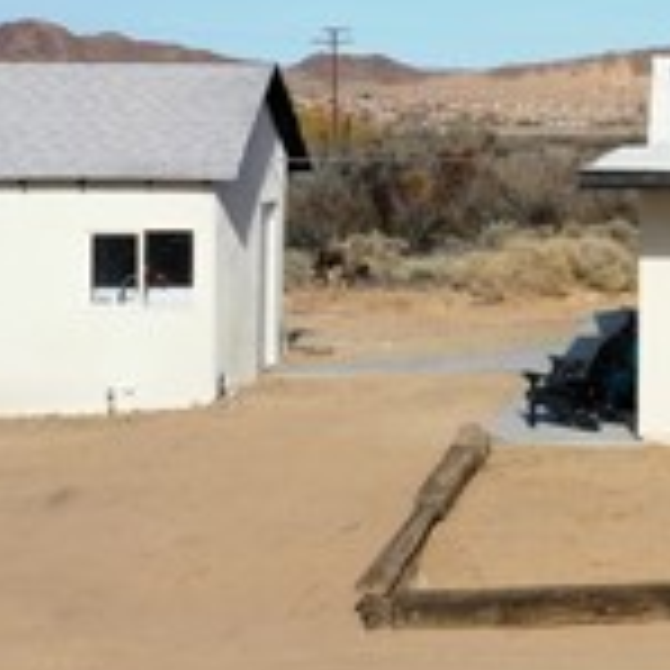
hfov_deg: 15.7
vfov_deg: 17.0
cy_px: 182
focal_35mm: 102
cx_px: 1003
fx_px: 2234
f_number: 6.3
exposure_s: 1/500
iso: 100
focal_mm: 10.26
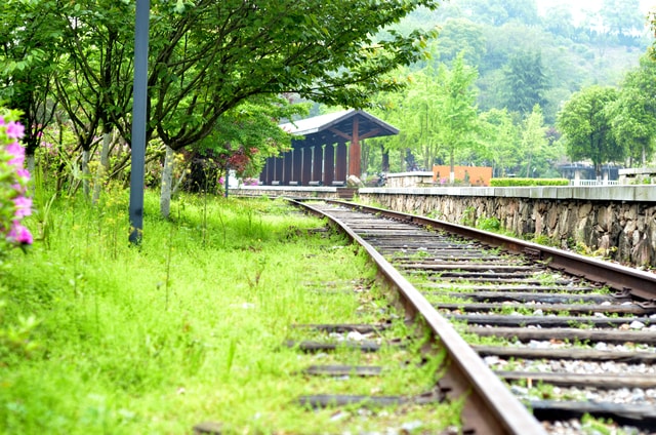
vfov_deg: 18.1
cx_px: 328
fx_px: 1364
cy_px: 218
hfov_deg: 27.0
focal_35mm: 75
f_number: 2.8
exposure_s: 1/60
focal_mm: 50
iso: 100
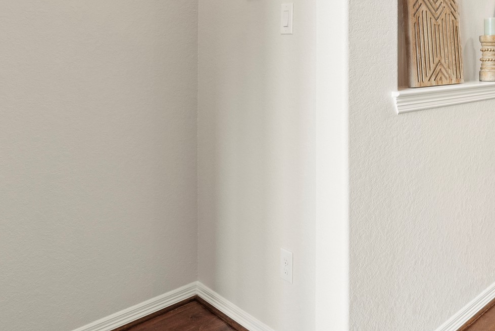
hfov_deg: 53.6
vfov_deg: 40.2
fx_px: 426
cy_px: 56
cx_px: 435
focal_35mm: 31
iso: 400
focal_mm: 14
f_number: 8
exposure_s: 1/2
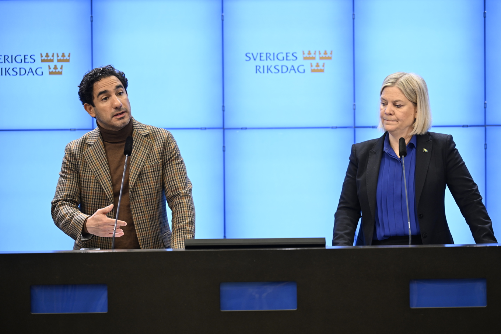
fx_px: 1878
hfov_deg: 15.2
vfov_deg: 10.2
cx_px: 250
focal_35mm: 135
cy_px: 167
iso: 1000
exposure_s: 1/200
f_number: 2.8
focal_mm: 135
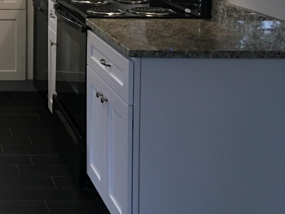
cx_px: -82
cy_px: -32
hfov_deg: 22.7
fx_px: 634
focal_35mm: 77
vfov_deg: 18.3
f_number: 2.2
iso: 50
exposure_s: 1/15
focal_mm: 4.15
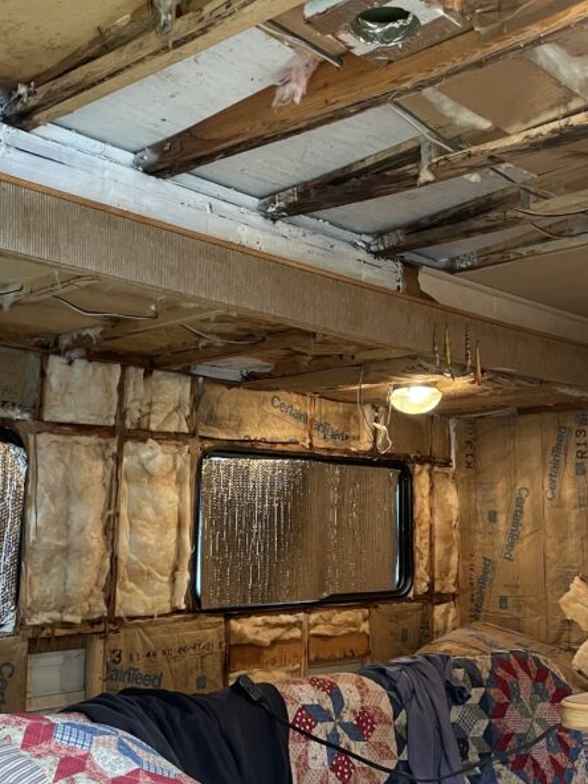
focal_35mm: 45
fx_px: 1019
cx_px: 313
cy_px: 360
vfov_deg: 42.0
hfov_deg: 32.2
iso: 400
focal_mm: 4.2
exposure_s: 1/60
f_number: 1.6
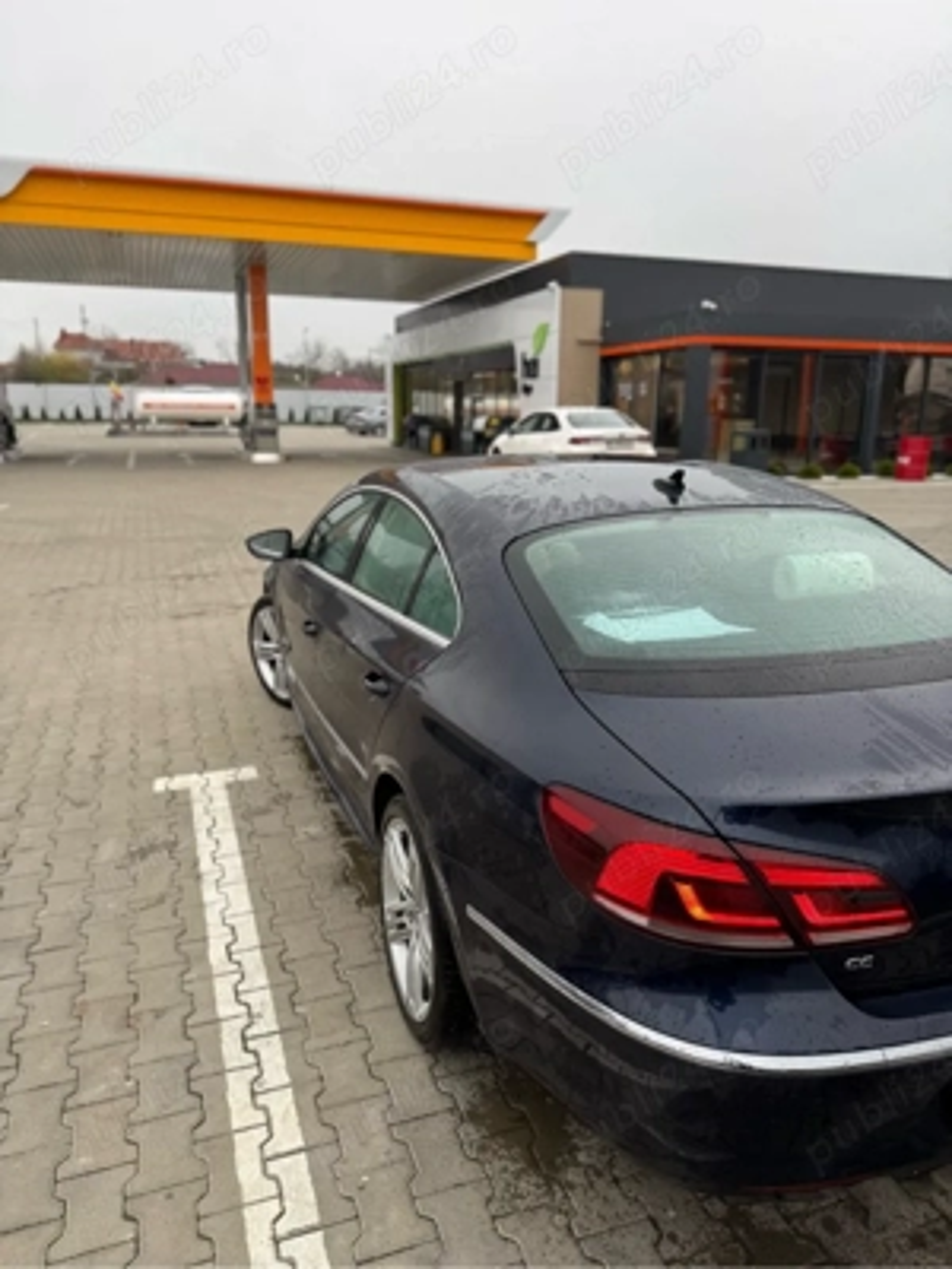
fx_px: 880
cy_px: 634
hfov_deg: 56.8
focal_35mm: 24
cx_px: 476
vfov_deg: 71.6
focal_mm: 6.76
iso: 64
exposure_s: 1/284
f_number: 1.78
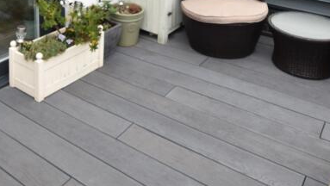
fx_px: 368
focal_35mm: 42
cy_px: -70
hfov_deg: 47.7
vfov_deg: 24.1
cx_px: 116
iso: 100
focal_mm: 10
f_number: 5.6
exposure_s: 1/125
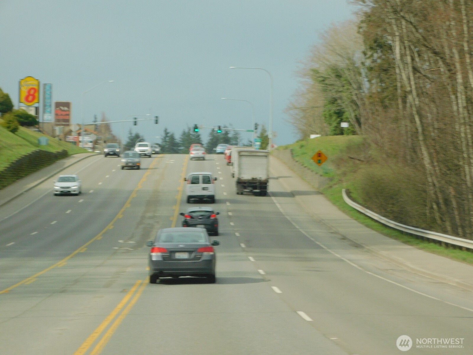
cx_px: 236
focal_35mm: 134
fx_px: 1831
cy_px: 178
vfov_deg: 11.1
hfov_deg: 14.7
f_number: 5
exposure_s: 1/400
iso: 125
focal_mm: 23.7
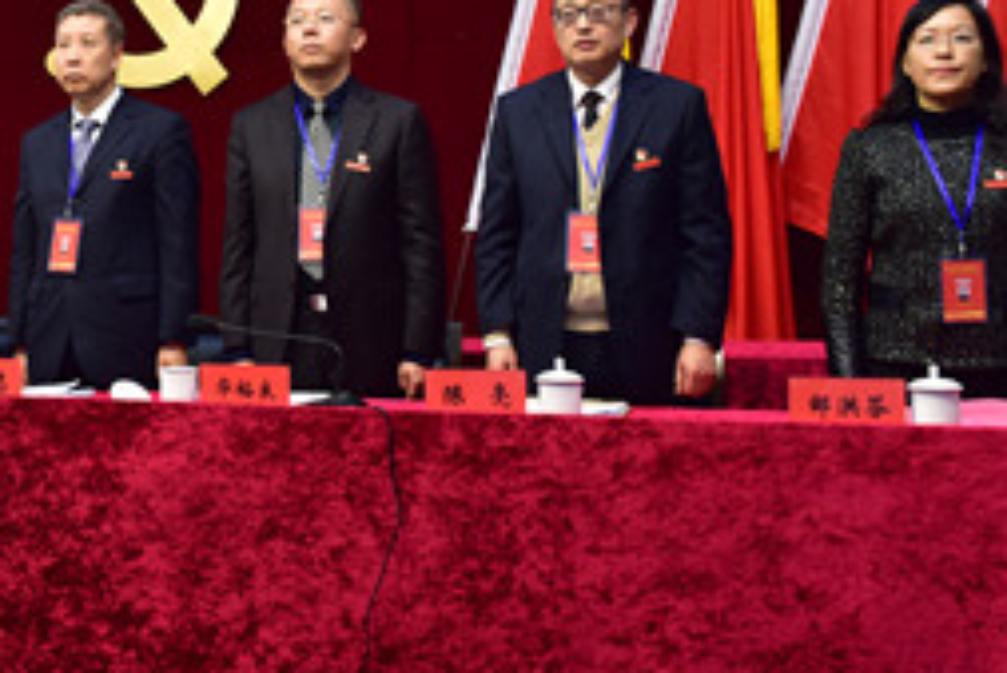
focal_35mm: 63
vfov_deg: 21.4
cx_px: 76
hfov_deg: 30.3
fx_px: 1763
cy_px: 153
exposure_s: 1/50
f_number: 6.3
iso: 1000
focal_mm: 29
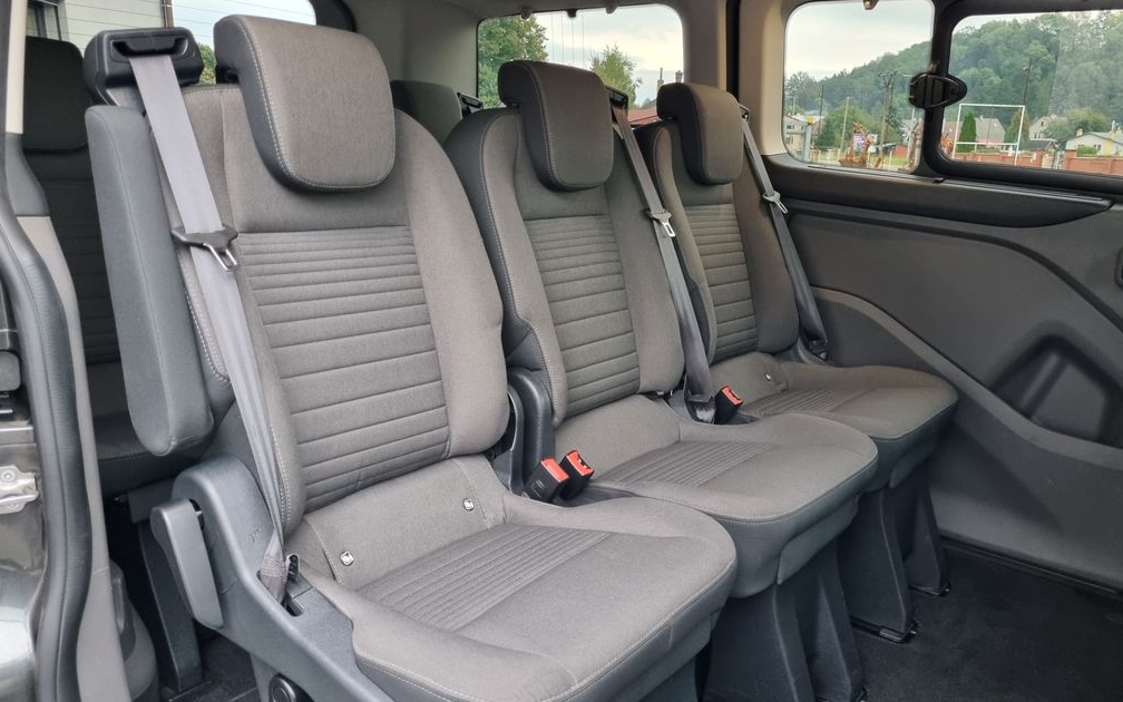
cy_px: 390
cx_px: 567
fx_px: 857
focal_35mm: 28
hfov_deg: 66.5
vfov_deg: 44.5
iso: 500
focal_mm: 5.4
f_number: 1.8
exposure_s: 1/50
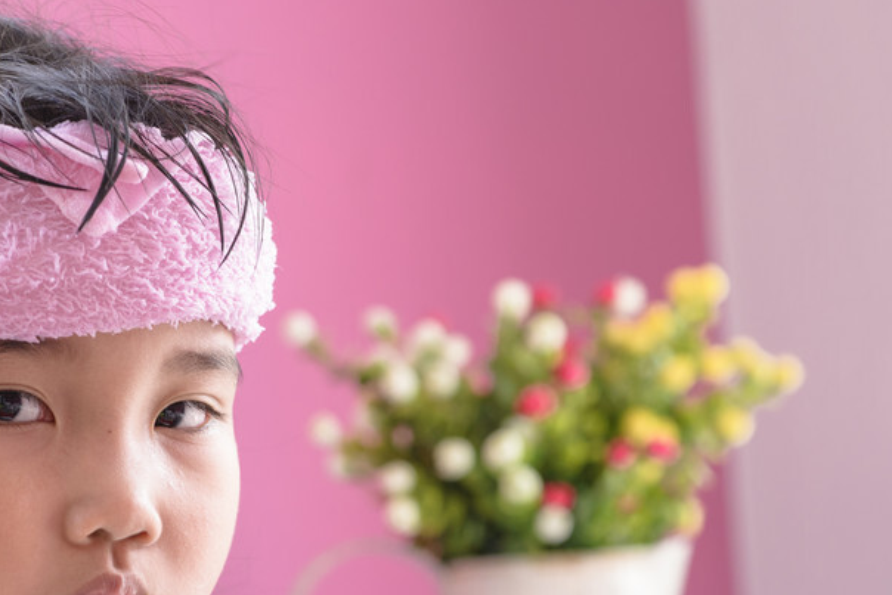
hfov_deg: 14.2
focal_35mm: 144
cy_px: 486
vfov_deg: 9.5
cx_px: 314
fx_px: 3569
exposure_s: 1/60
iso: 800
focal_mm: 85
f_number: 5.6
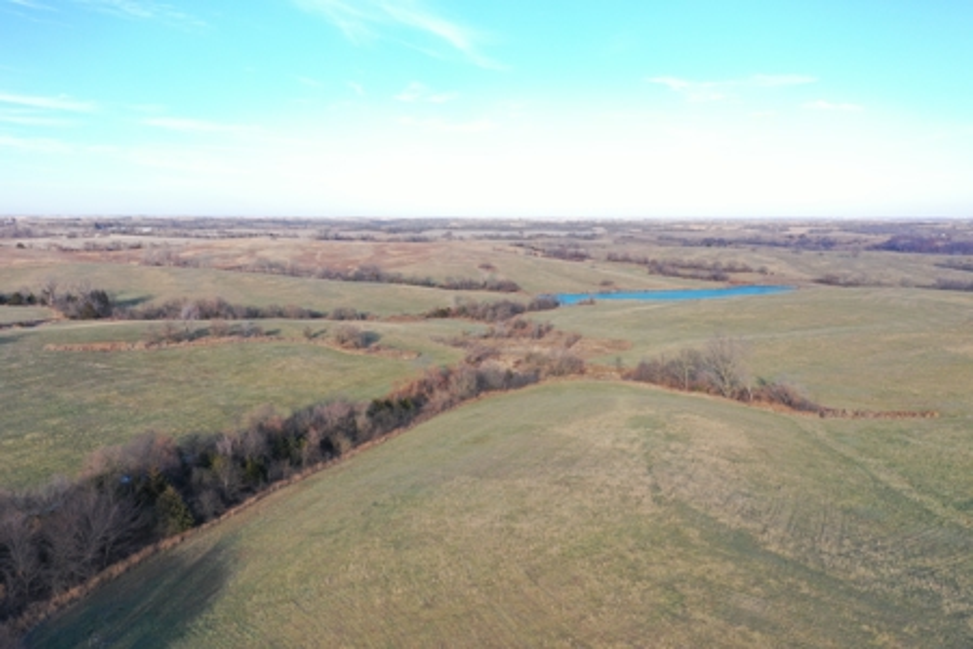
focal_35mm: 28
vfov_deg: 46.4
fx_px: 757
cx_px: 486
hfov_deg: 65.5
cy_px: 324
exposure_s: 1/200
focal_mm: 10.26
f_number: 5
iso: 100
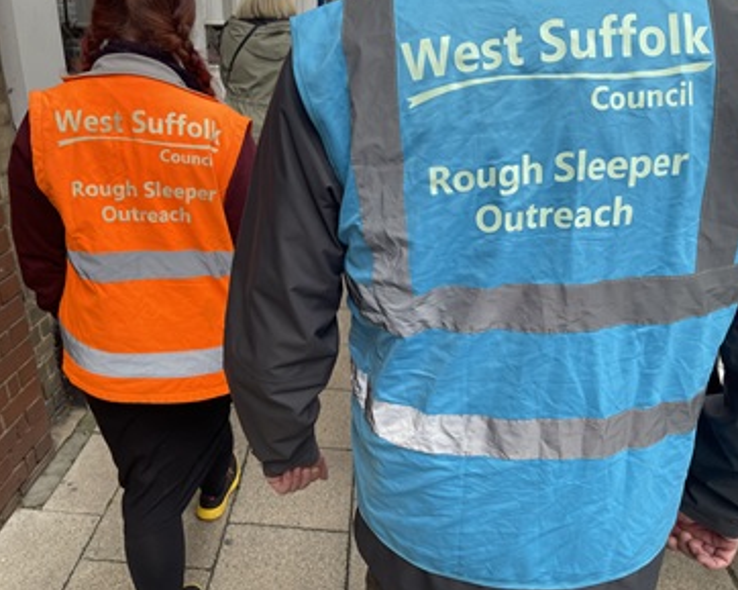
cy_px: 296
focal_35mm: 27
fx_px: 589
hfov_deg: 64.1
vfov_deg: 53.1
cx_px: 355
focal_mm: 5.1
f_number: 1.6
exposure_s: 1/332
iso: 32
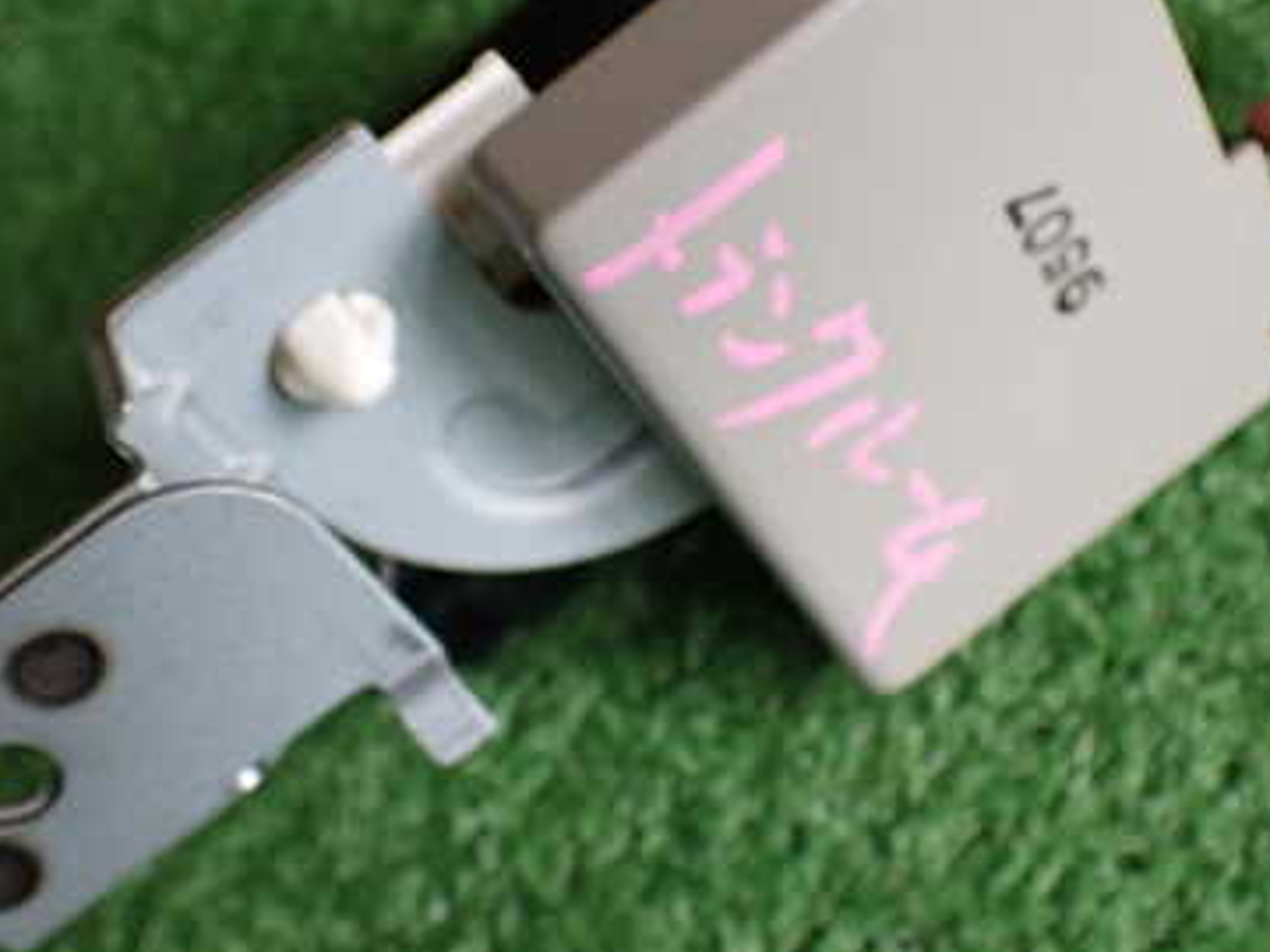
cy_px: 360
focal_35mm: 50
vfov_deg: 29.0
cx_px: 572
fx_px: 1834
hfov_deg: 38.1
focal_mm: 5.4
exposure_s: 1/125
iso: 500
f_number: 2.3
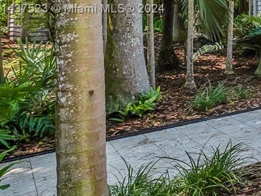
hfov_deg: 24.2
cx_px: 437
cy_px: 10
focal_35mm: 50
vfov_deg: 27.7
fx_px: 377
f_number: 8
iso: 800
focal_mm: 10
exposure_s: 1/640
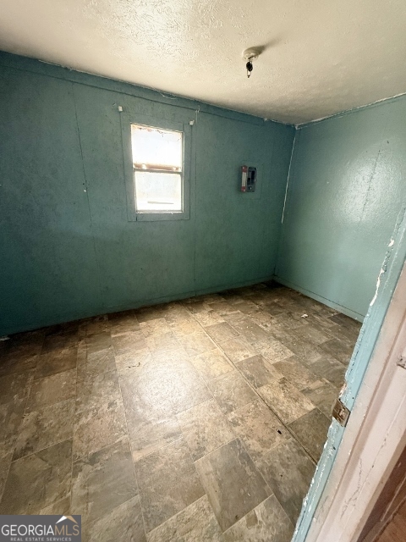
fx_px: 219
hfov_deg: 85.7
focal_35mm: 14
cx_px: 203
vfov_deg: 102.1
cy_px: 271
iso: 500
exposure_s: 1/60
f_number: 2.2
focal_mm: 2.22
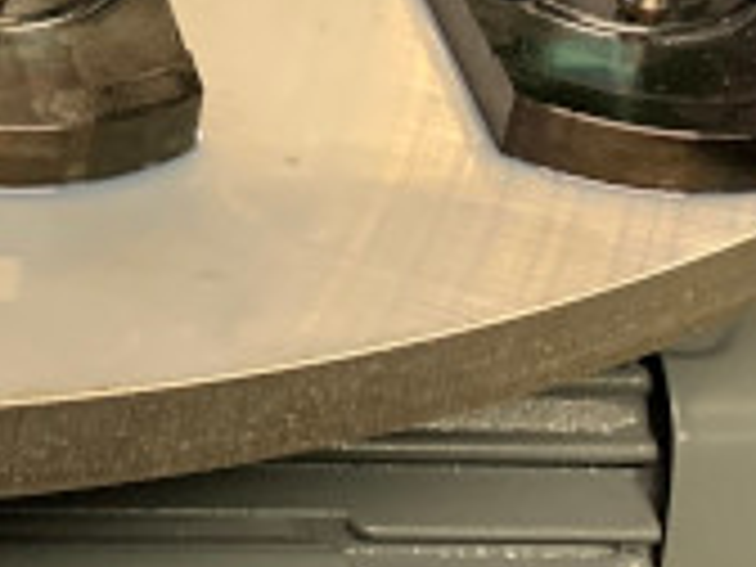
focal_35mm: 124
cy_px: -400
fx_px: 2708
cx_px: -292
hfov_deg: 15.0
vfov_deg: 11.2
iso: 320
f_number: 1.8
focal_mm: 4.25
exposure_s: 1/40
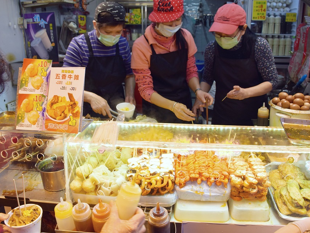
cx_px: 165
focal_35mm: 30
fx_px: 269
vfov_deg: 46.8
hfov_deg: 59.9
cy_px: 113
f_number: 5.6
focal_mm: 18
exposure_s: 1/80
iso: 160
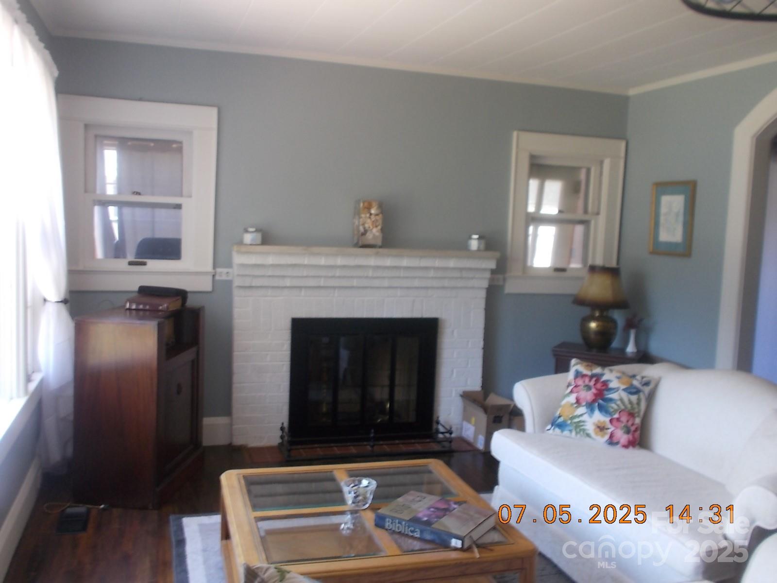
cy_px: 292
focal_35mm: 34
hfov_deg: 54.0
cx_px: 388
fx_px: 763
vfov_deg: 41.8
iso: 125
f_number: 3.6
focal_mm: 6
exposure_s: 1/25
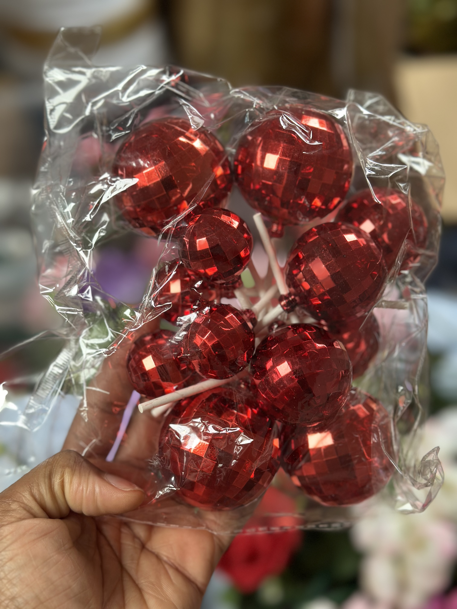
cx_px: 228
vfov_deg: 39.7
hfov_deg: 30.3
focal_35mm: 48
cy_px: 304
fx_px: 845
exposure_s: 1/73
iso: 125
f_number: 1.78
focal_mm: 6.86
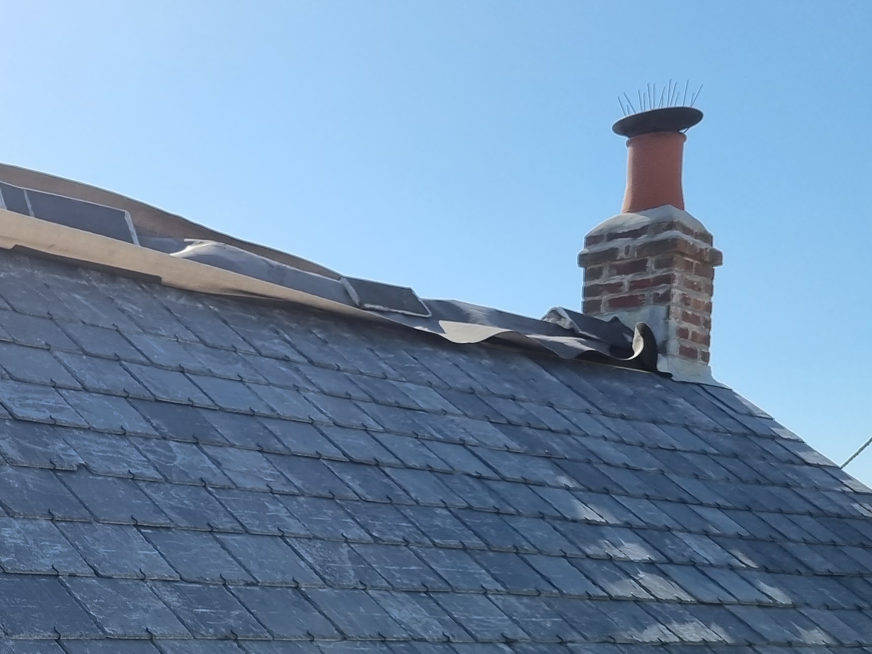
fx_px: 1486
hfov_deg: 30.6
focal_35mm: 59
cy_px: 654
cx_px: 18
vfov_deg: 23.8
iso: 50
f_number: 1.8
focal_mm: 5.4
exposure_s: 1/2168
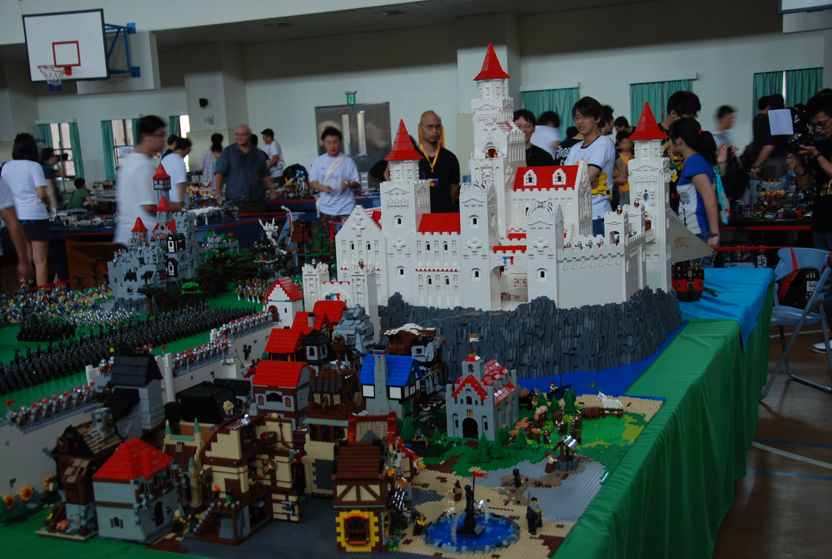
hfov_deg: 46.3
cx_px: 416
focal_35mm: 42
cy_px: 280
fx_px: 973
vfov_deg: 32.0
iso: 100
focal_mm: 28
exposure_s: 1/10
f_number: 4
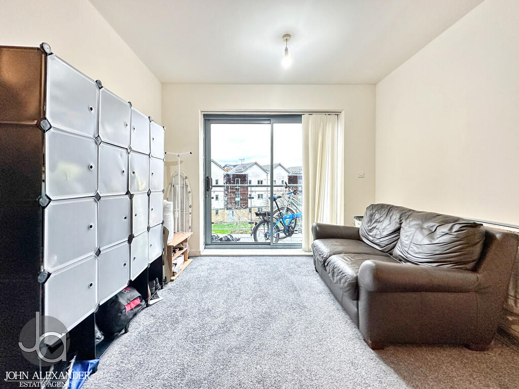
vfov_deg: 85.7
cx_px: 260
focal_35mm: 14
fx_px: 210
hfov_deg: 102.1
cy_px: 194
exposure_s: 1/100
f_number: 2.2
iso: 320
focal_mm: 2.22
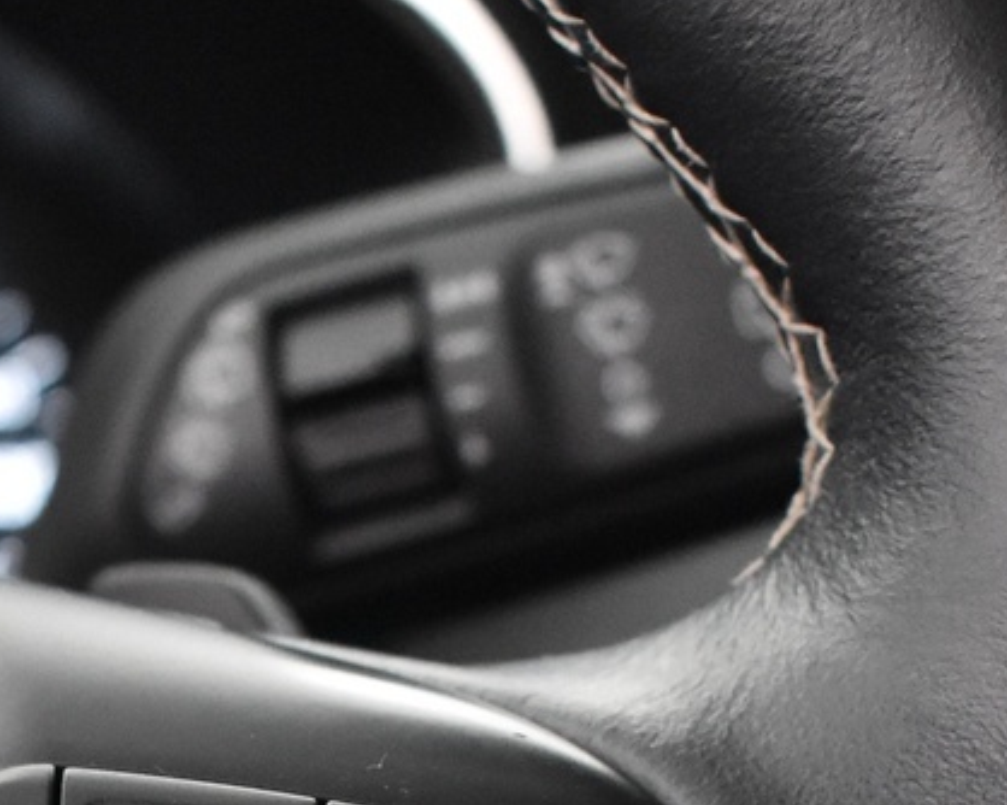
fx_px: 3575
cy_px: 1200
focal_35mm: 120
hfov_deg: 15.9
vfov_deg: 12.2
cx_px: 178
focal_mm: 22
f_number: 3.8
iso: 3200
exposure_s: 1/25
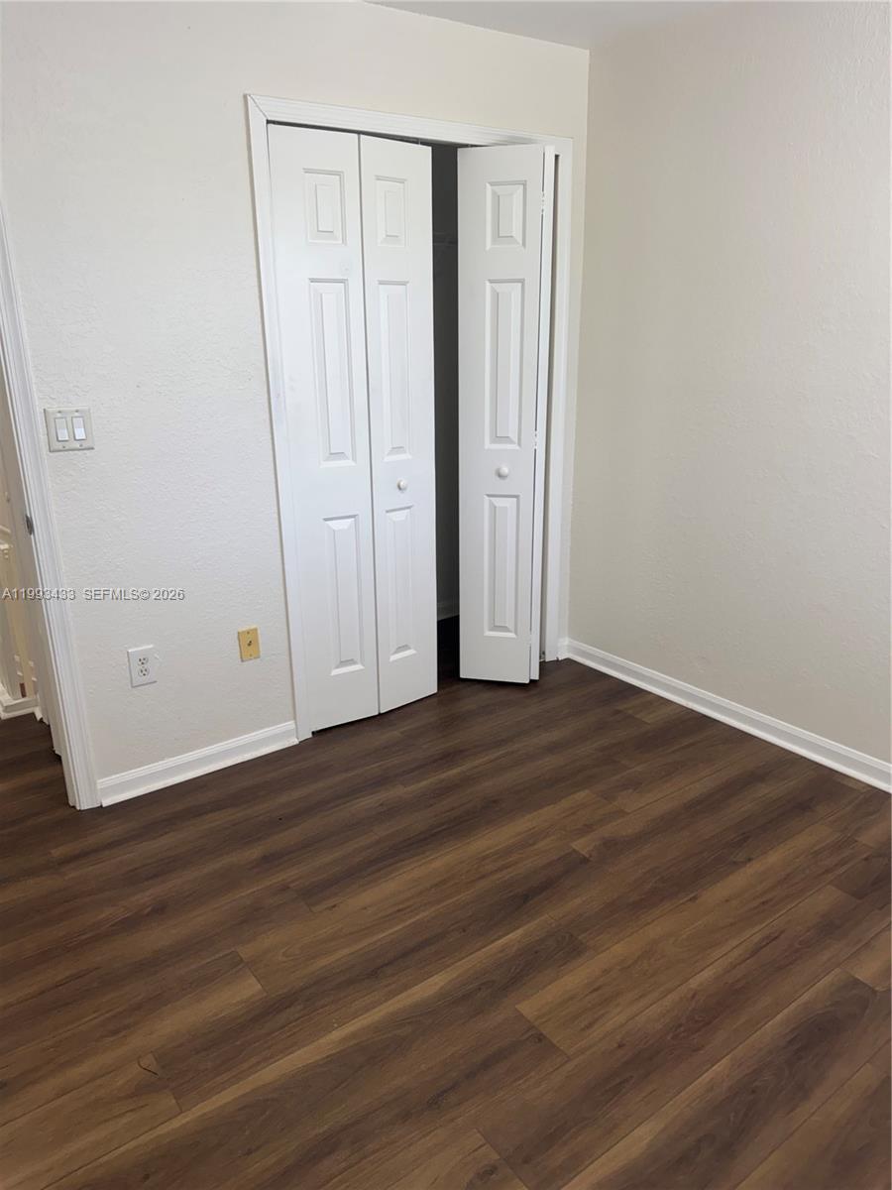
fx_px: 825
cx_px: 446
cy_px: 595
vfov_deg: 71.6
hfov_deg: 56.8
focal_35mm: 24
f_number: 1.78
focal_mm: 6.76
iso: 80
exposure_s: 1/120
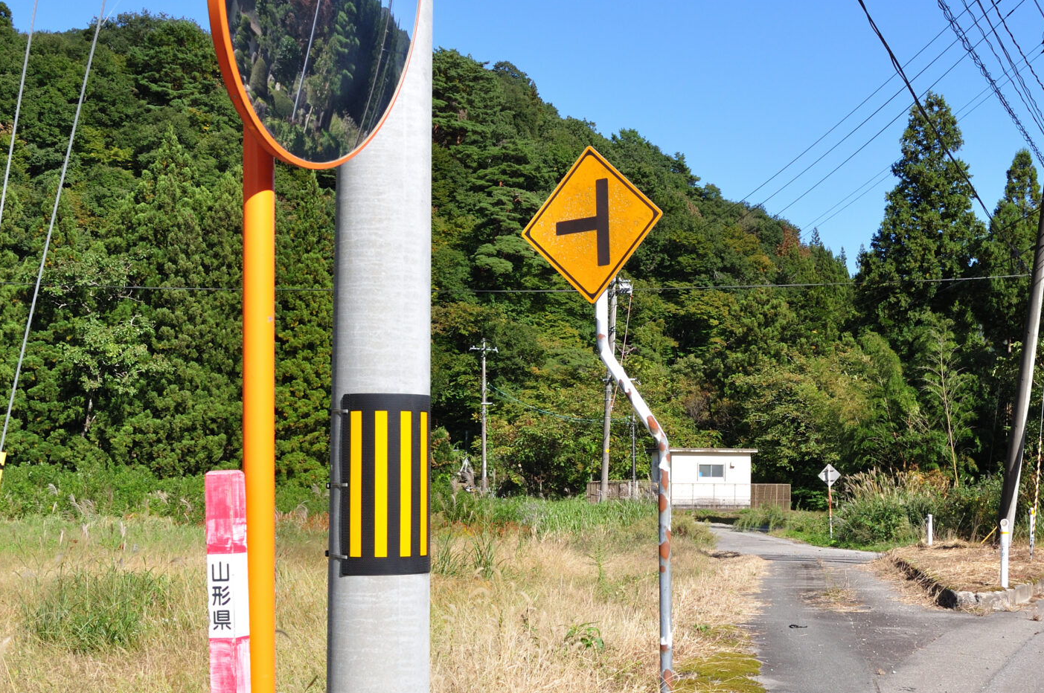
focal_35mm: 55
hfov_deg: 35.8
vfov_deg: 24.6
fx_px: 1585
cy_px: 442
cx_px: 754
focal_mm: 25
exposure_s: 1/400
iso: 200
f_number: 9
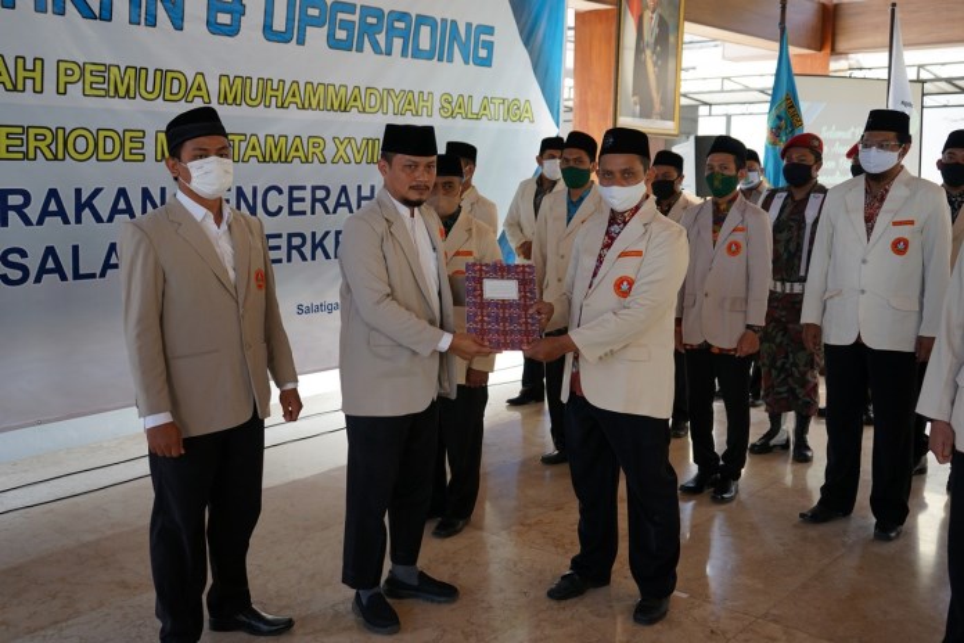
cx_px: 482
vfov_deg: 36.9
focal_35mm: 36
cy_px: 322
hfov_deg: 53.1
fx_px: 964
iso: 400
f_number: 4
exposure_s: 1/160
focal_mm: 36
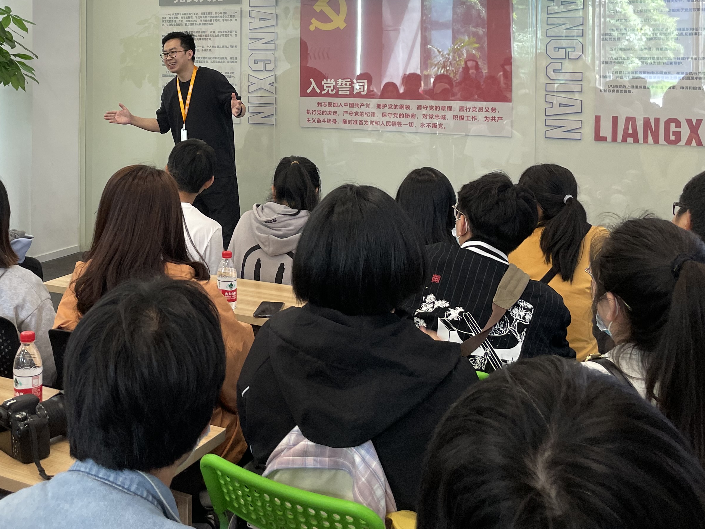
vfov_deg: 31.9
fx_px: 896
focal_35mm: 44
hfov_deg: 42.2
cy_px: 93
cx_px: 216
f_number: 1.6
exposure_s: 1/60
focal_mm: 4.2
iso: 64
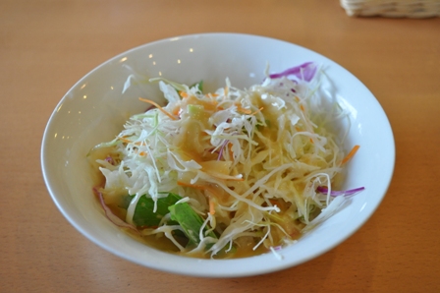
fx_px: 513
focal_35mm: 42
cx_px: 220
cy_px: 146
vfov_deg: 31.8
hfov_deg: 46.4
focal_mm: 28
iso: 800
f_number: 5
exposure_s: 1/60
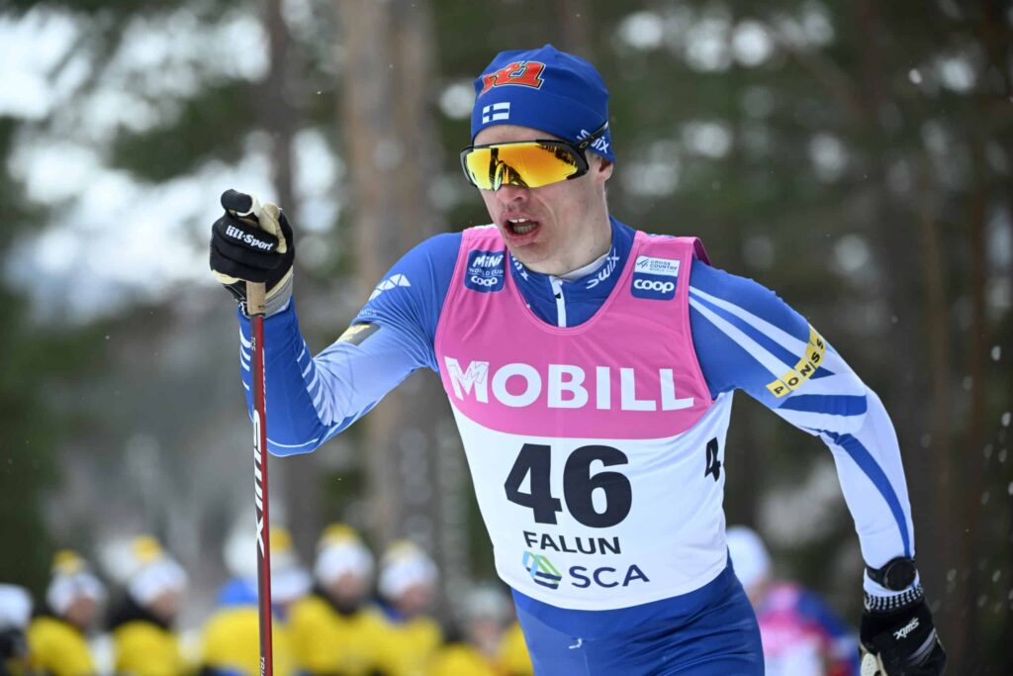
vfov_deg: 7.6
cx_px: 506
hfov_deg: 11.4
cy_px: 338
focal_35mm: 180
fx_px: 5065
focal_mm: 180
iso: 1250
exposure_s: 1/800
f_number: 4.5
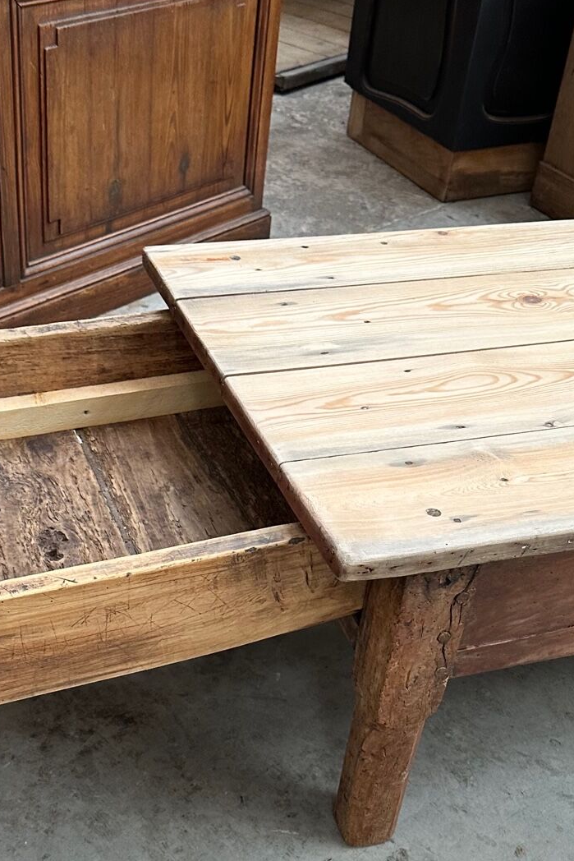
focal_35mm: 48
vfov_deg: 40.3
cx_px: 244
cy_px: 613
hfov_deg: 28.0
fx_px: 1148
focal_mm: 6.86
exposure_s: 1/121
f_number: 1.78
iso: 200
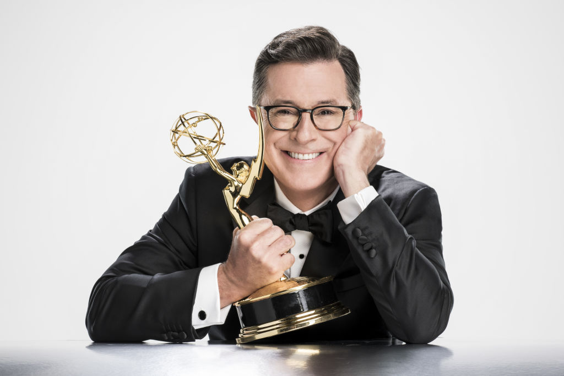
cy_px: 188
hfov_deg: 23.9
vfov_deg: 16.1
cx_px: 282
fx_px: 1332
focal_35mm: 85
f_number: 11
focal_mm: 85
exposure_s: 1/250
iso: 400
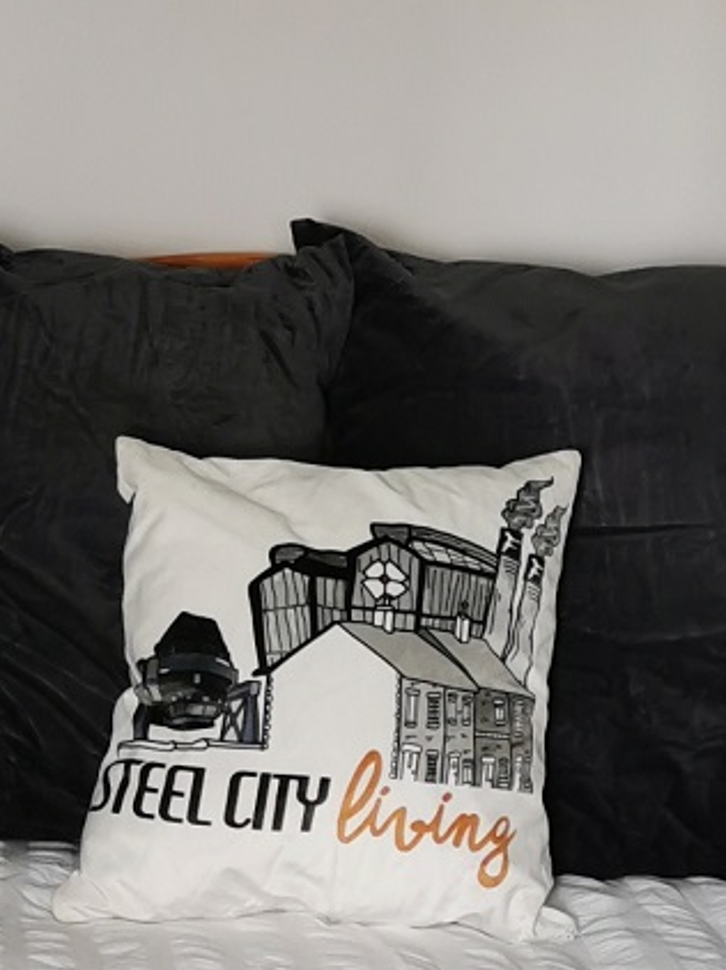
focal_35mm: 129
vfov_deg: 15.3
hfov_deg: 11.2
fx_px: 3611
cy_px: 294
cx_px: -227
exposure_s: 1/100
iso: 80
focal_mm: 5.58
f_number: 1.8
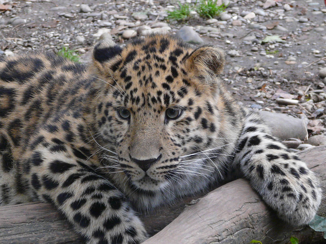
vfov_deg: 5.7
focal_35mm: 261
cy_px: 122
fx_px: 2458
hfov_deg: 7.6
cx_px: 163
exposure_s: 1/50
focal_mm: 27
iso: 200
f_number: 3.6
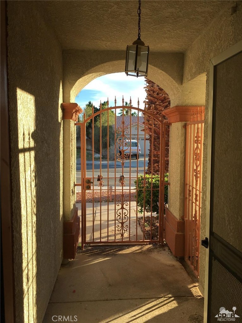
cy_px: 162
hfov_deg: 48.2
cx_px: 121
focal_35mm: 29
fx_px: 270
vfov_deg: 61.6
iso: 25
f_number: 2.2
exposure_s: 1/400
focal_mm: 4.15
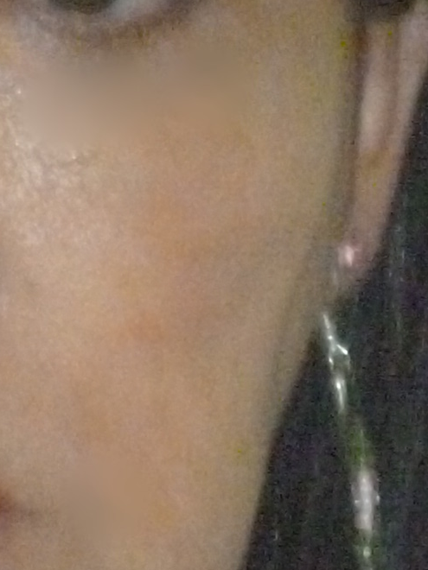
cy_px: 561
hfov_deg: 2.2
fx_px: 11194
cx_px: 20
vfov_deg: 2.9
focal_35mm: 679
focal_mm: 20
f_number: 6.5
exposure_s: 1/8
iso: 1000
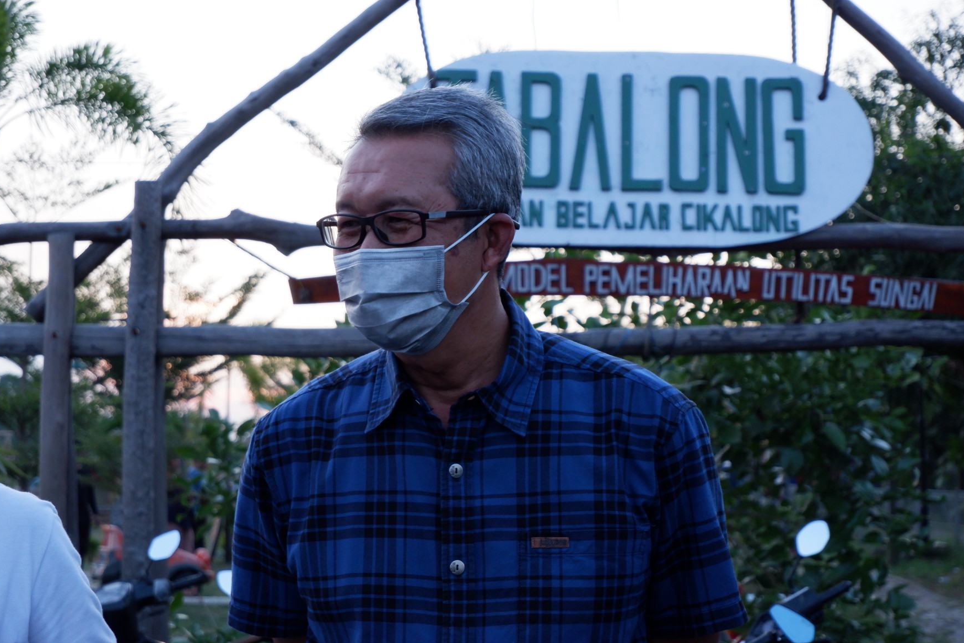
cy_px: 317
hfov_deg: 30.1
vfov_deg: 20.3
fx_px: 1794
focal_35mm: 67
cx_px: 482
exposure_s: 1/70
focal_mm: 44.5
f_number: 5.6
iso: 1250
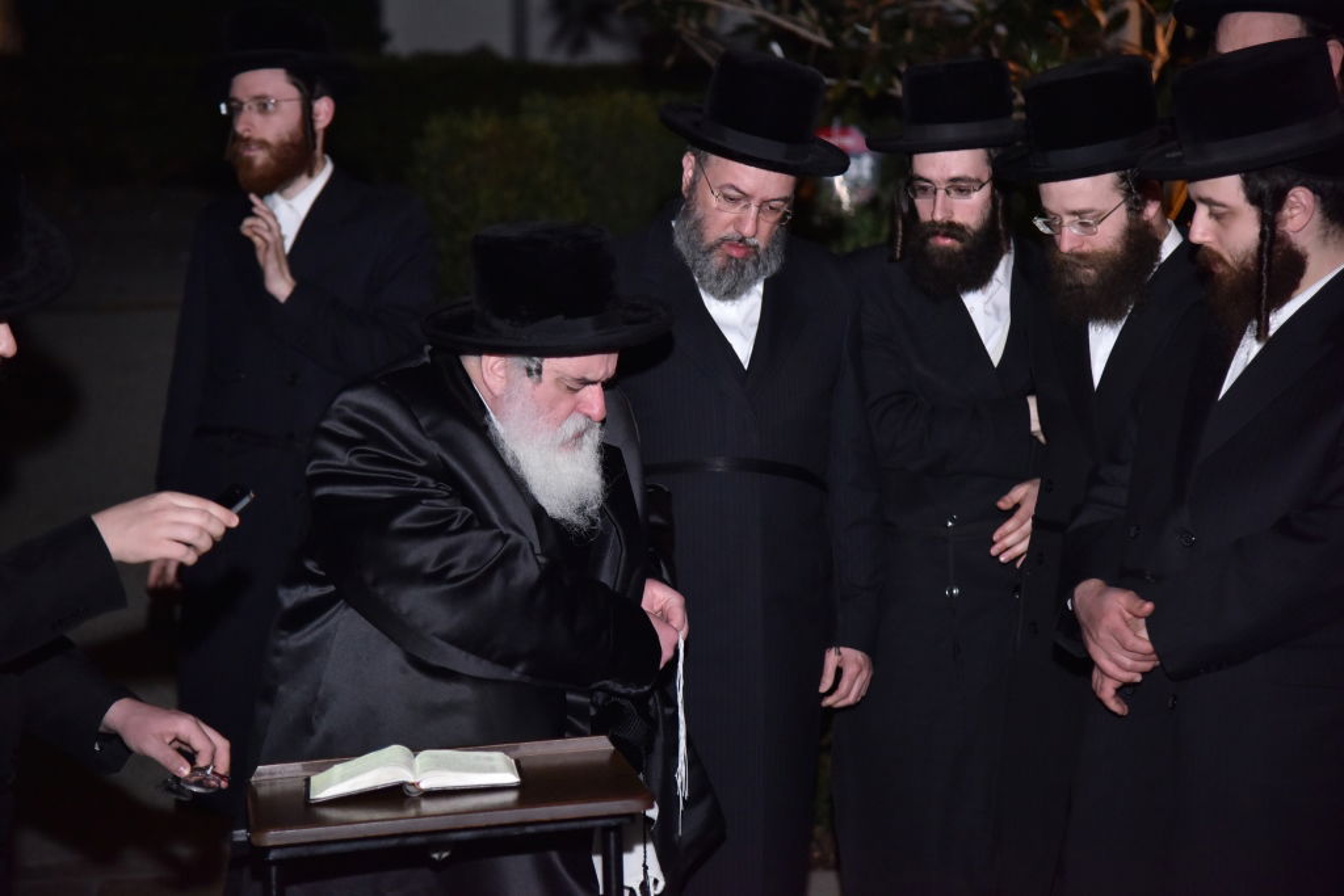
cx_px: 672
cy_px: 448
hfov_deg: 20.8
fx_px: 3659
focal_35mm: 98
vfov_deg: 14.0
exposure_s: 1/125
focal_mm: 98
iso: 1600
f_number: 4
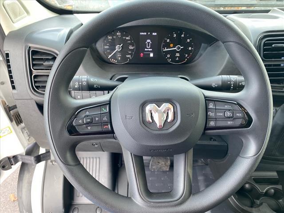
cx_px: 142
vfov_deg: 53.1
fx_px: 213
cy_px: 106
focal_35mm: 26
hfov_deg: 67.3
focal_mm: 4.25
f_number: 1.8
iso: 125
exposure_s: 1/72
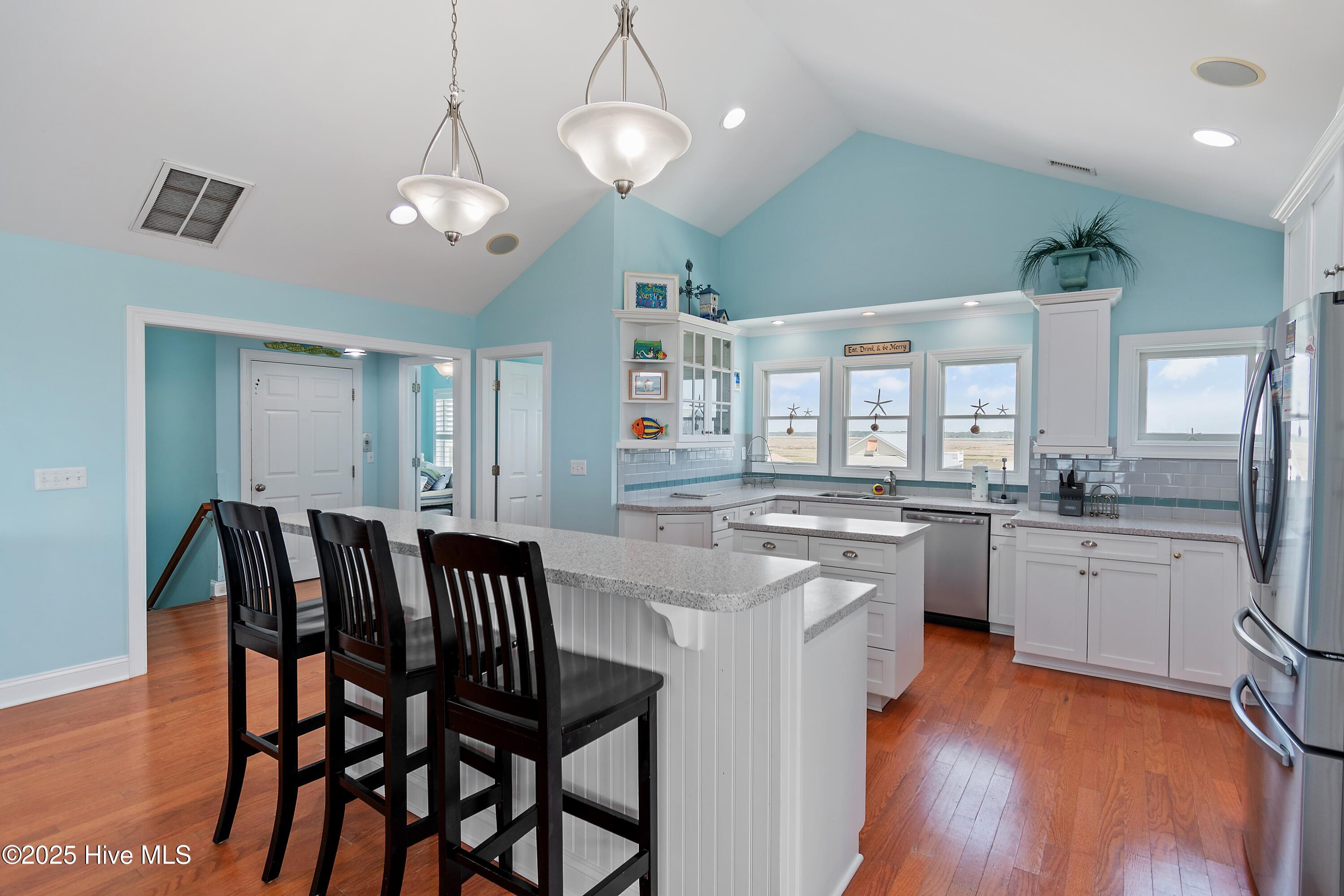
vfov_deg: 70.4
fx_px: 635
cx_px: 672
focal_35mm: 17
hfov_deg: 93.3
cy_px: 448
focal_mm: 11.5
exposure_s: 1/25
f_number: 4.8
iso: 100
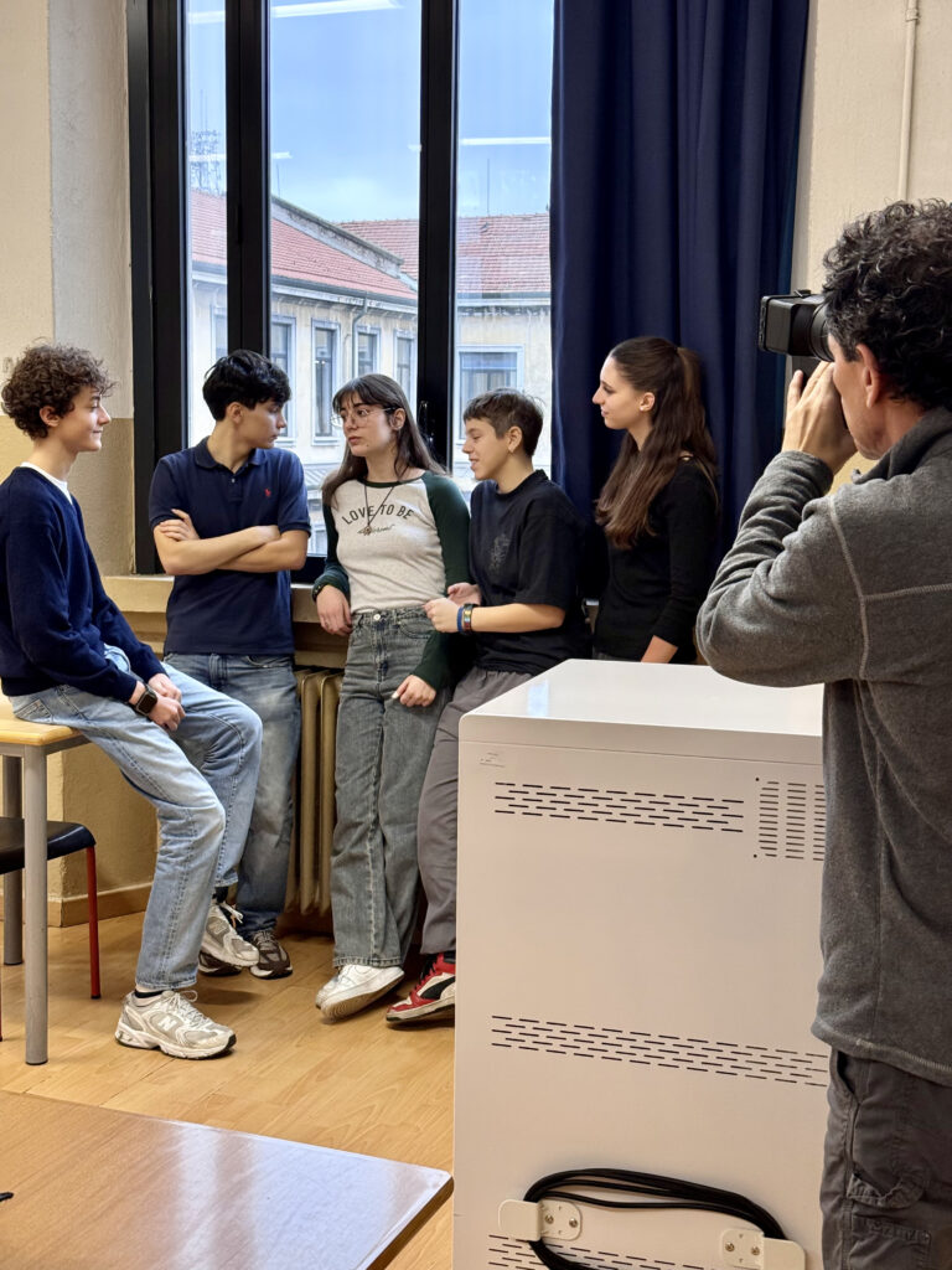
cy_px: 635
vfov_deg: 39.7
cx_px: 476
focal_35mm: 48
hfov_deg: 30.3
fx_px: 1760
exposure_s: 1/100
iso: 160
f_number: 1.78
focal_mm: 6.76
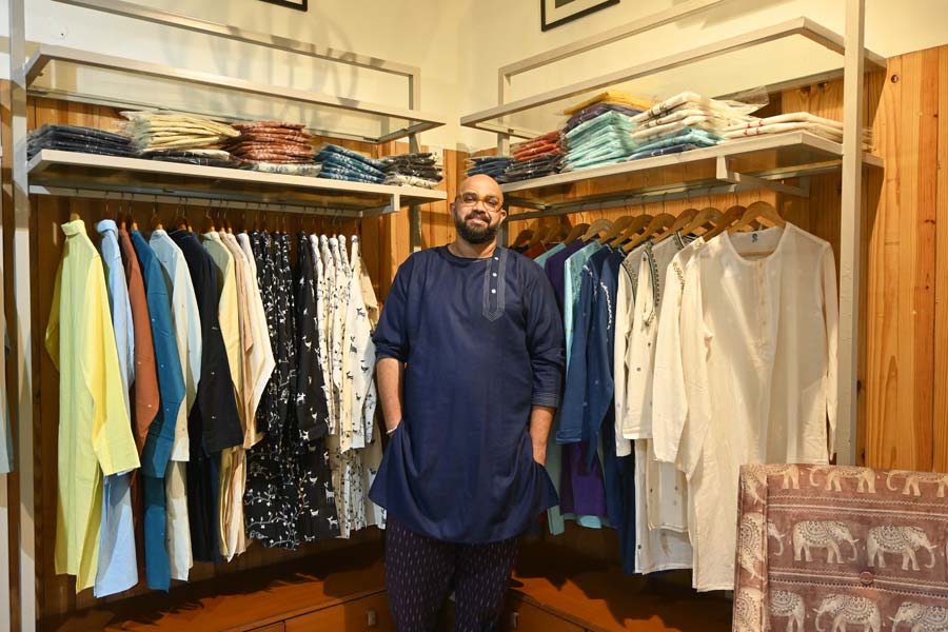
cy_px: 316
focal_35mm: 29
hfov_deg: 63.2
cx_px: 474
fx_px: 770
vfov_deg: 44.6
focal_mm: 19.5
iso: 1000
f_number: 3.8
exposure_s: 1/100
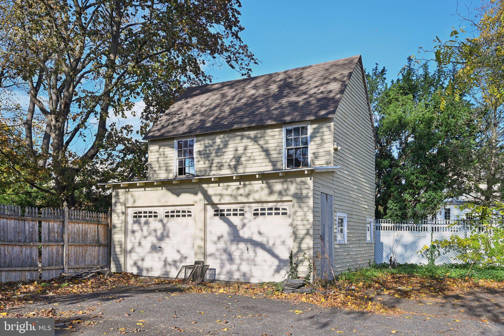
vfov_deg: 43.6
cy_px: 168
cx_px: 252
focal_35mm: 30
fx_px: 420
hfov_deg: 61.9
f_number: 8
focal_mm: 30
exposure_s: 1/640
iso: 800
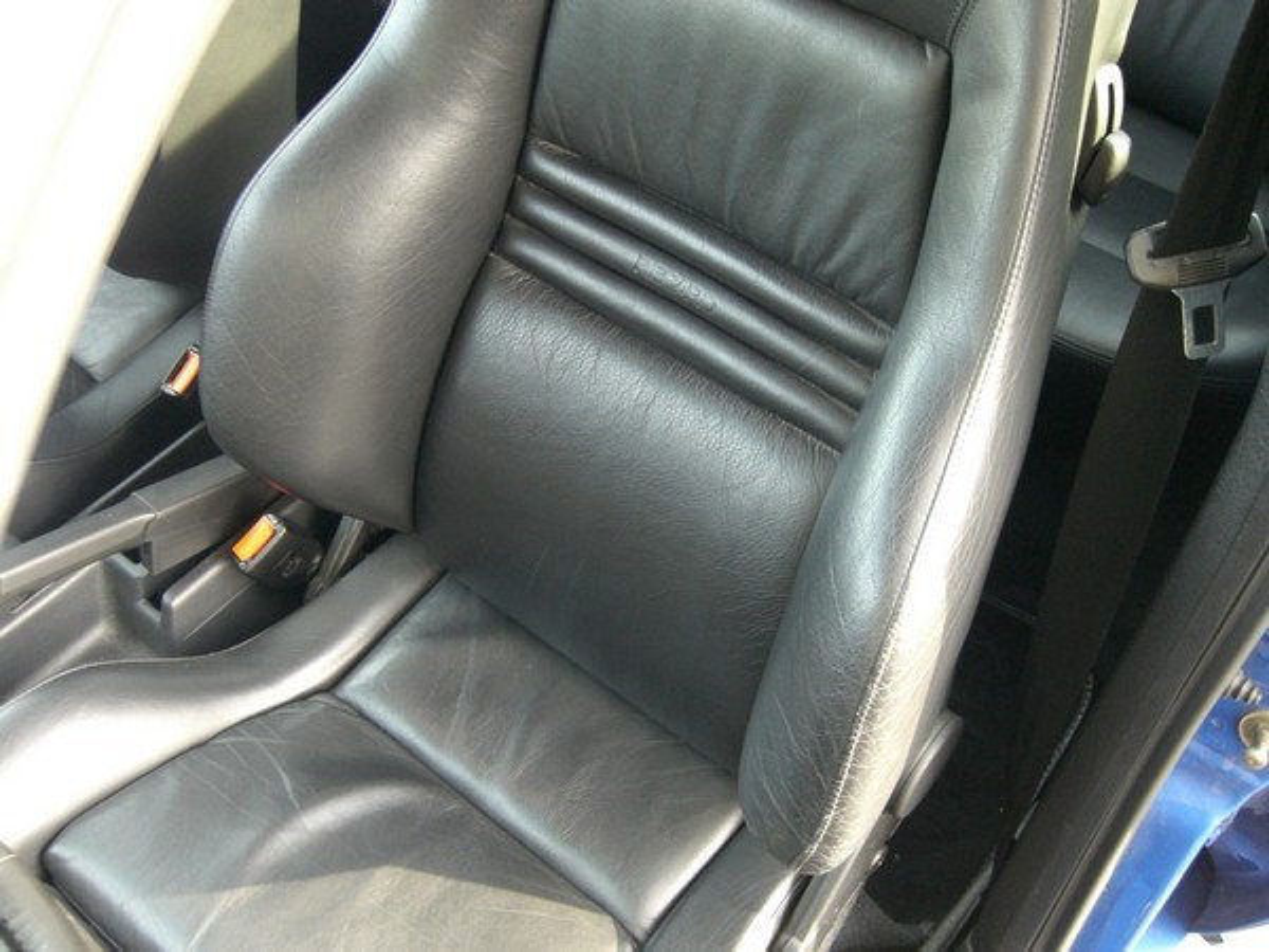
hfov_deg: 49.0
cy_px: 476
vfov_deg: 37.7
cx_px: 634
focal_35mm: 38
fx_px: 1393
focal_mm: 7.9
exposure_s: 1/30
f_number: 2.8
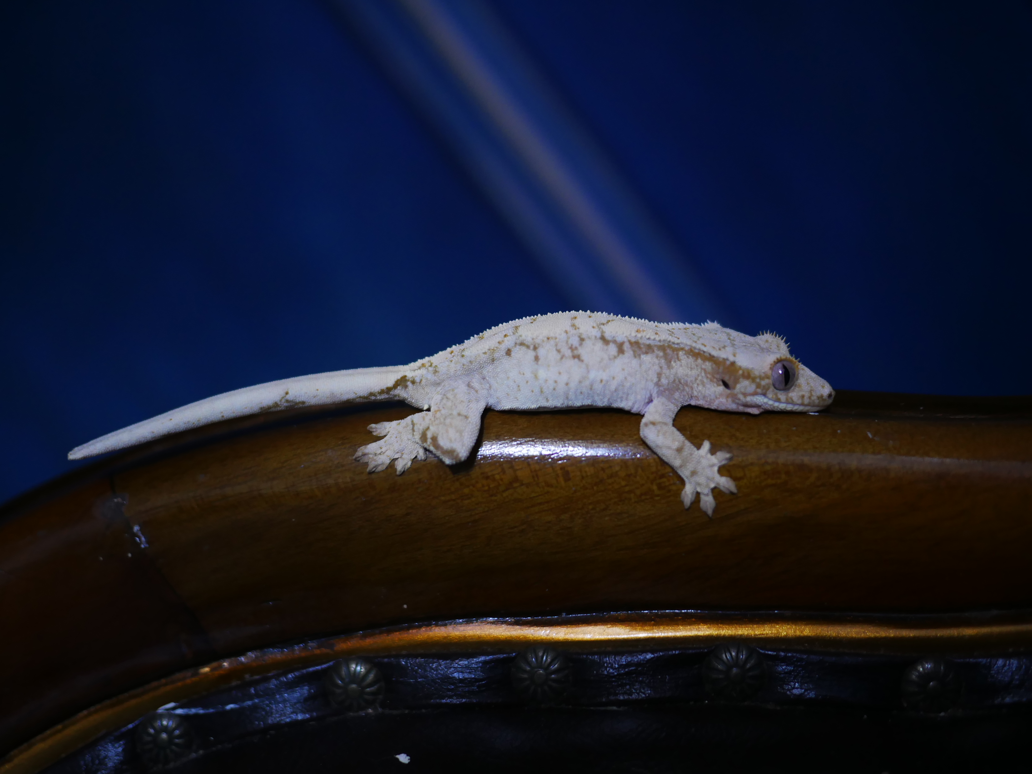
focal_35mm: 40
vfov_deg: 36.0
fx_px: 1193
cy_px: 387
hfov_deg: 46.8
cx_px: 516
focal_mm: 20
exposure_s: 1/60
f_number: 1.7
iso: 500
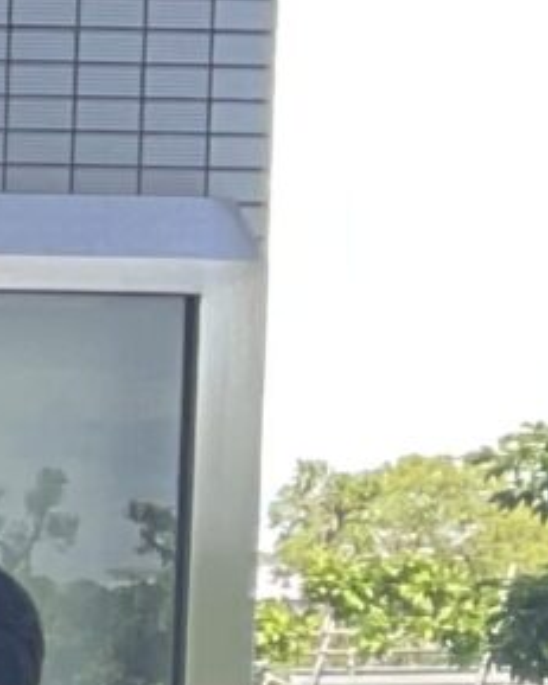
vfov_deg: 7.6
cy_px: 929
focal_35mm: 251
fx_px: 5091
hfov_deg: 4.8
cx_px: -2424
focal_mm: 3
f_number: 1.8
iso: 16
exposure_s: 1/235
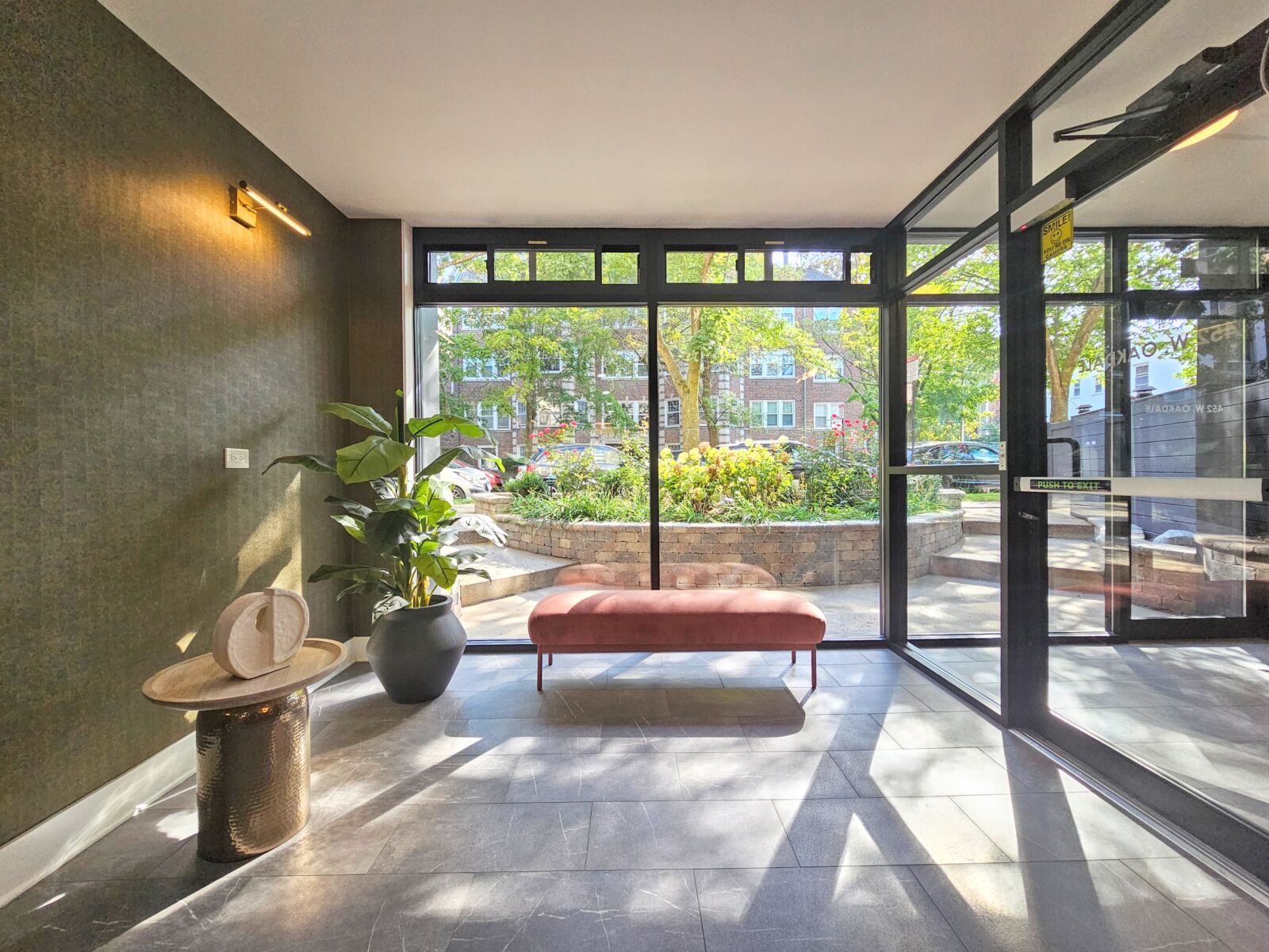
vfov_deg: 89.9
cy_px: 476
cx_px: 634
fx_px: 477
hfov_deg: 106.2
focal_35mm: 13
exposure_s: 1/359
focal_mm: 2.2
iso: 200
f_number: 2.2
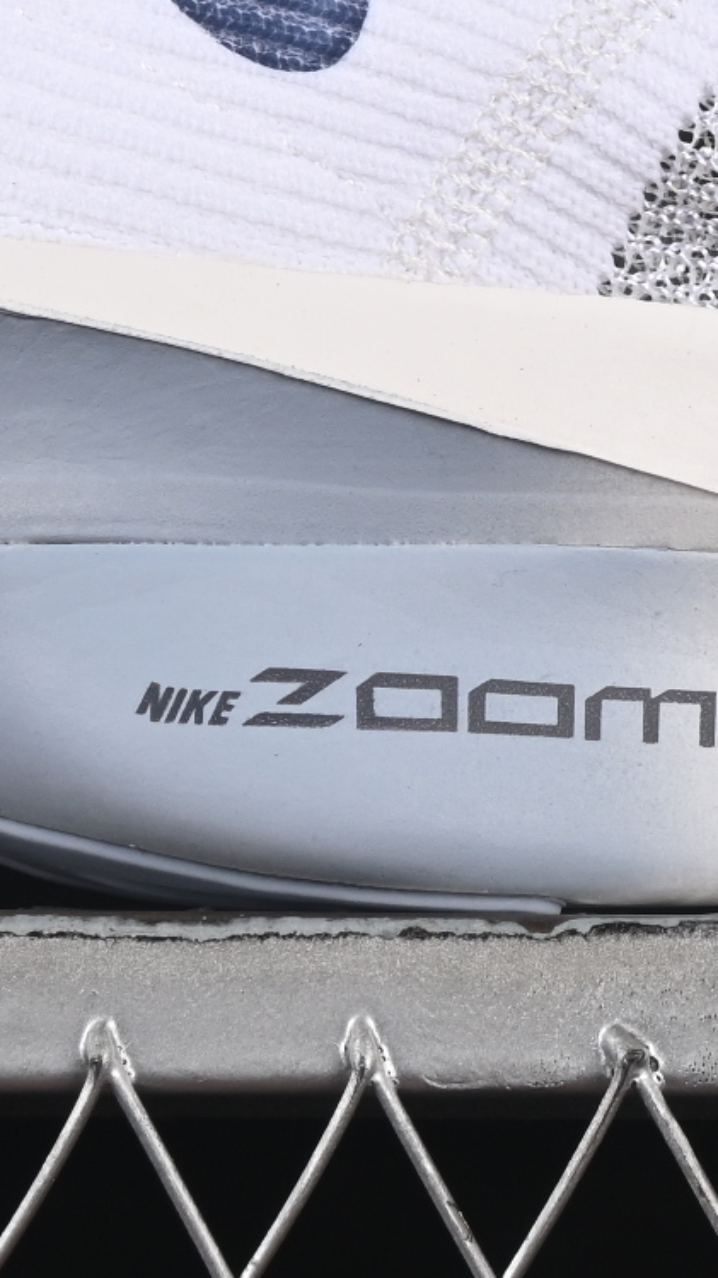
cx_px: 1155
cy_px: -75
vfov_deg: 7.4
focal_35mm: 292
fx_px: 9889
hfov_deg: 4.1
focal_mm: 50
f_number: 8
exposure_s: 1/80
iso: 160
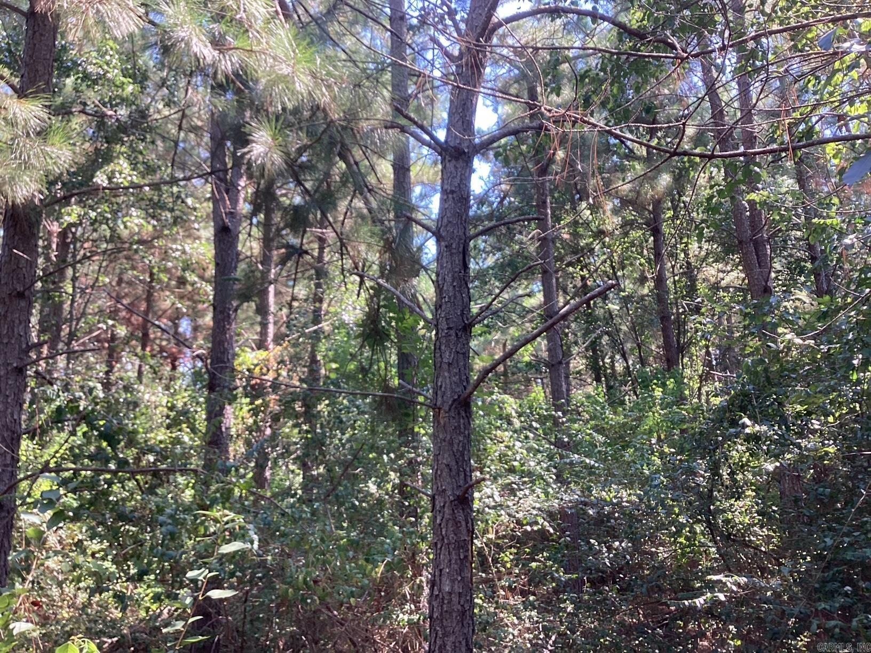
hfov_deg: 58.4
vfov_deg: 45.4
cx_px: 436
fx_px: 780
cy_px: 326
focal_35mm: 31
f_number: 2.4
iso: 64
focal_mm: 3.3
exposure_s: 1/120
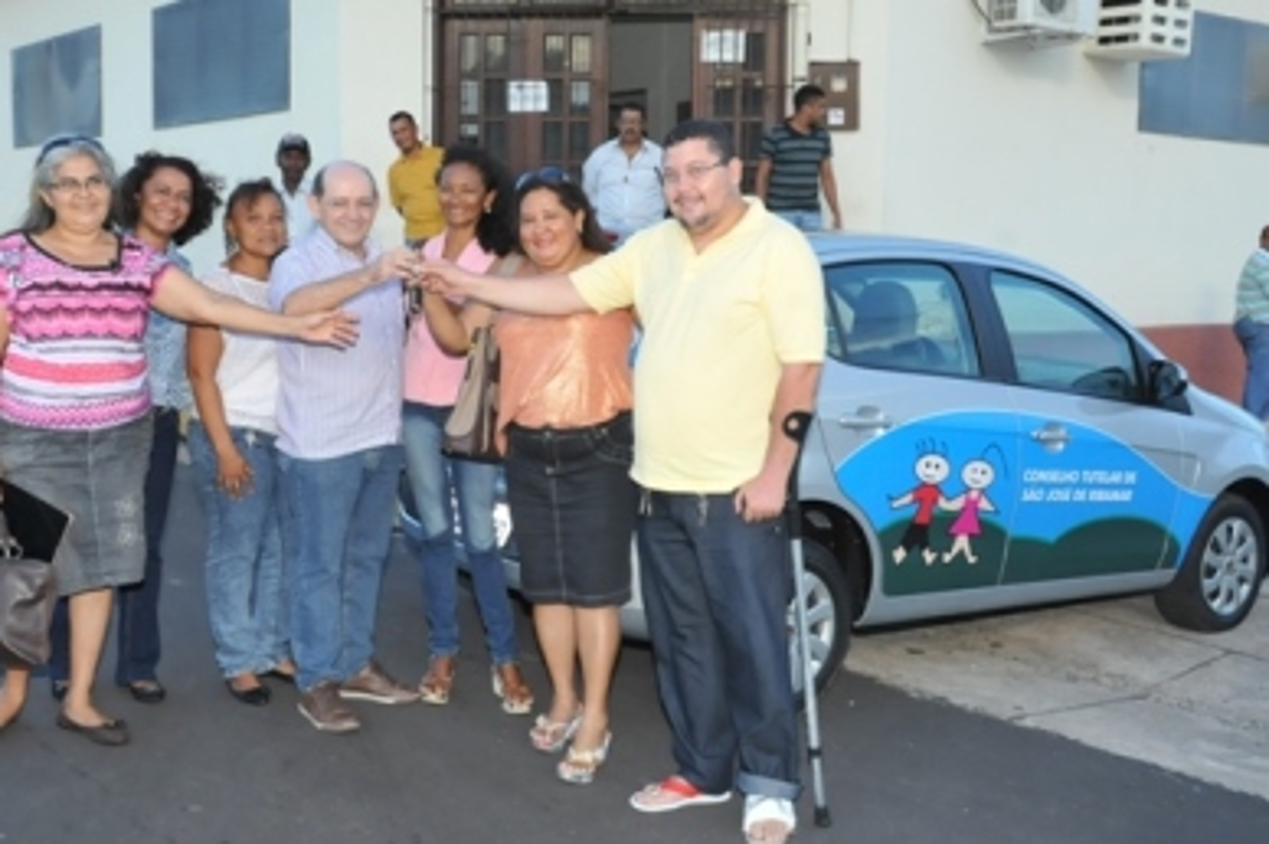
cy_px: 422
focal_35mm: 36
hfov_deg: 53.2
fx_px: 1268
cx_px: 634
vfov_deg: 36.8
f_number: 8
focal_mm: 24
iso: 800
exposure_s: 1/250
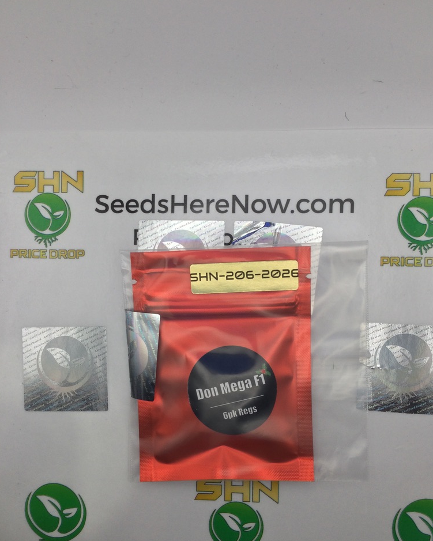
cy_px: 290
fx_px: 529
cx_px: 218
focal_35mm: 33
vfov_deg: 54.2
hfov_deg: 44.5
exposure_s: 1/120
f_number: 2.4
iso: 25
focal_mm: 3.3
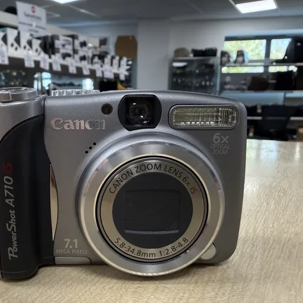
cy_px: 162
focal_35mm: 31
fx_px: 307
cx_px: 133
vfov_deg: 52.5
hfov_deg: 52.4
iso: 250
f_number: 2.2
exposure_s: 1/100
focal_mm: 2.22
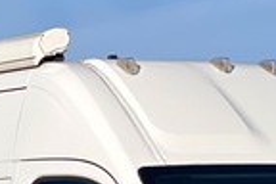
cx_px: 197
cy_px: 273
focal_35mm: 293
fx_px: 2246
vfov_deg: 4.7
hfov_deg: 7.0
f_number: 2
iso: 25
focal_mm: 6
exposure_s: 1/3425
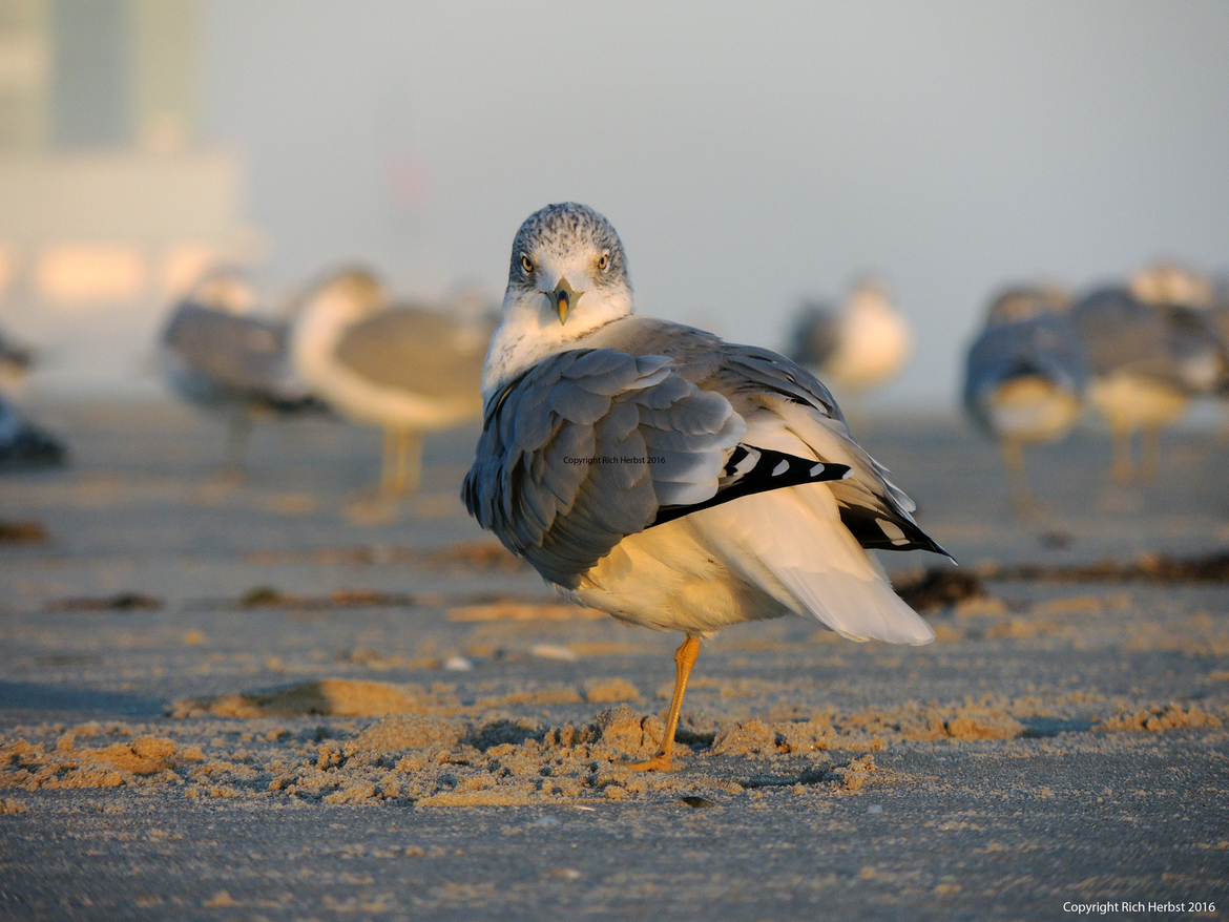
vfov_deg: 2.5
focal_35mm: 600
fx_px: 21307
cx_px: 614
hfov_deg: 3.3
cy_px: 461
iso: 160
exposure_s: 1/250
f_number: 4.9
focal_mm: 107
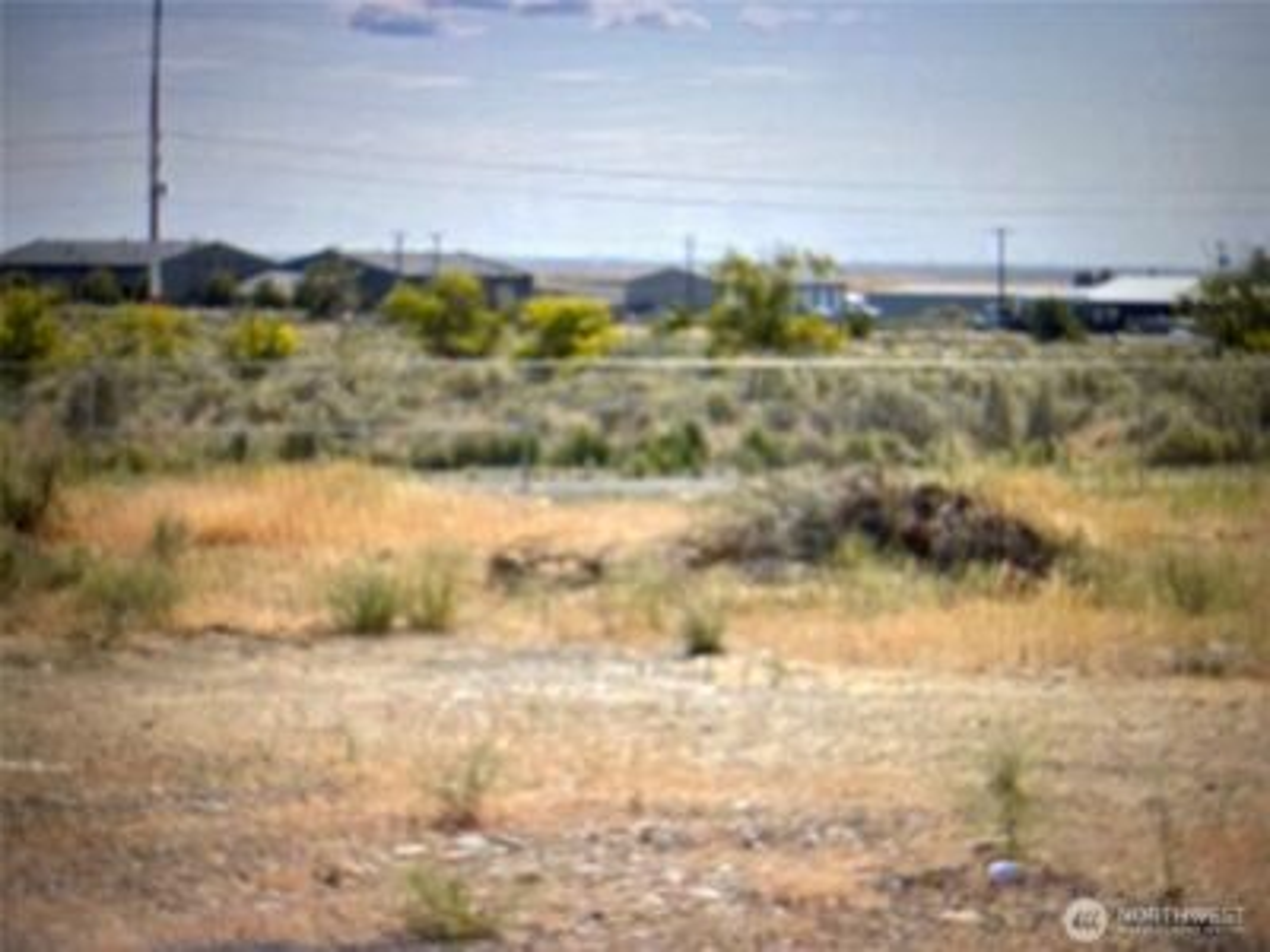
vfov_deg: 54.9
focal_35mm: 25
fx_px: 917
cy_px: 476
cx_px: 635
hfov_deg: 69.4
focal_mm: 5.1
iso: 100
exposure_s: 1/121
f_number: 1.6
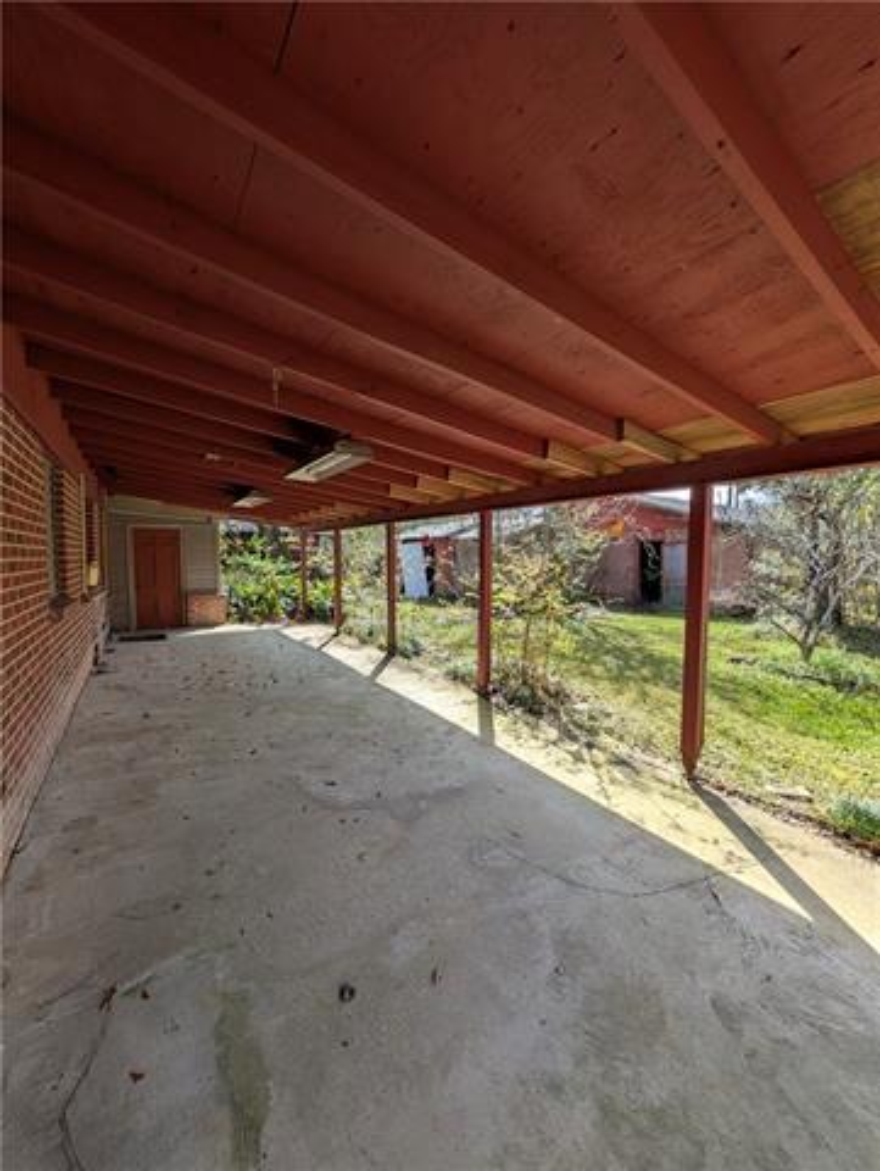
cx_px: 440
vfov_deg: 110.5
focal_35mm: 12
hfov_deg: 94.6
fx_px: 406
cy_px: 586
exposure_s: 1/1429
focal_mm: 2.02
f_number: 1.7
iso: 53
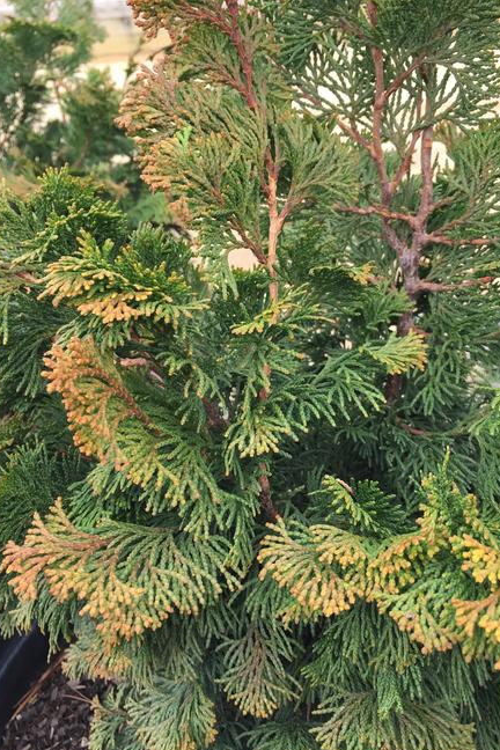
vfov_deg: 60.3
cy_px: 384
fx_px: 646
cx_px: 278
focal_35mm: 31
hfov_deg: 42.3
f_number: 2.2
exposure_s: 1/297
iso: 32
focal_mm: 4.15
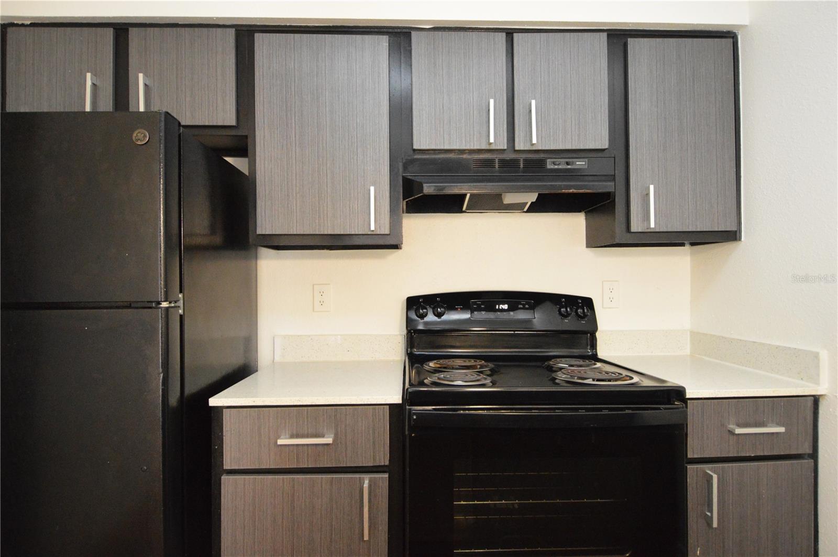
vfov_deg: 67.3
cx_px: 419
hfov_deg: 90.1
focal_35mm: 18
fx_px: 419
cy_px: 278
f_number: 4
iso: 3200
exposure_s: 1/60
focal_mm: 12
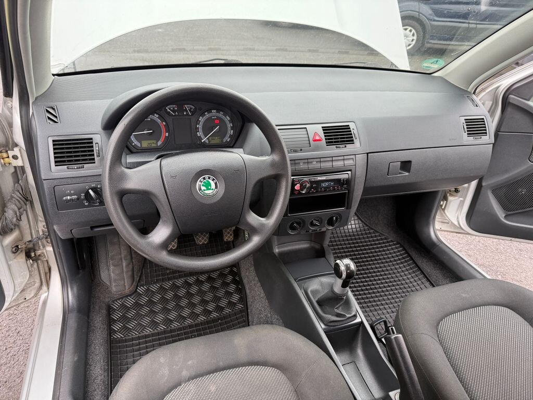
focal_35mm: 24
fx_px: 370
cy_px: 200
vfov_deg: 56.8
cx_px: 266
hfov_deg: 71.6
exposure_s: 1/121
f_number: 1.78
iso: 160
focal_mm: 6.76
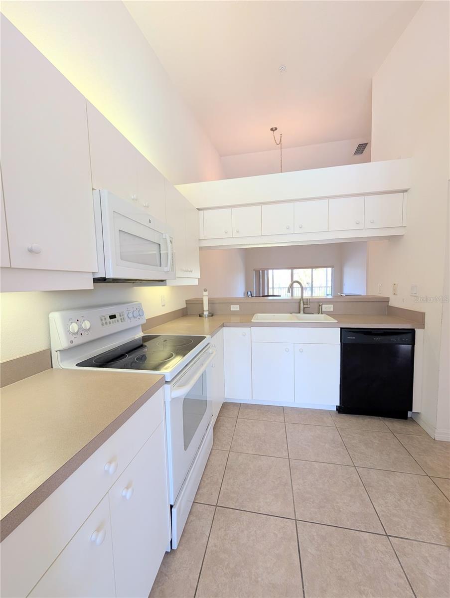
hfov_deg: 94.6
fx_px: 208
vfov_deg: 110.5
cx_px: 225
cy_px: 299
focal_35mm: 12
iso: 55
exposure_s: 1/133
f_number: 1.7
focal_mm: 2.02
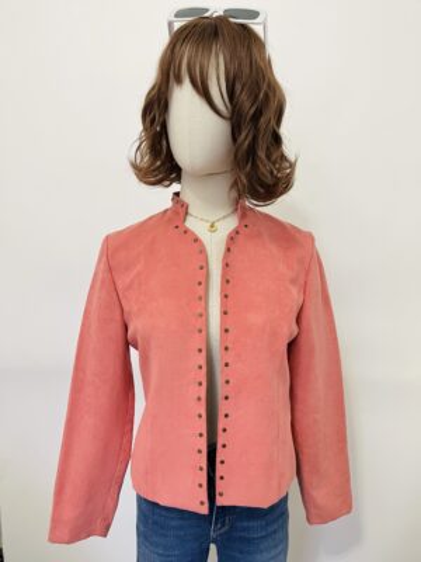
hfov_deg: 53.1
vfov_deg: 67.3
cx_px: 210
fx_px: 422
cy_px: 281
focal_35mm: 26
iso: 500
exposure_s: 1/30
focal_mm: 5.1
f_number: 1.6
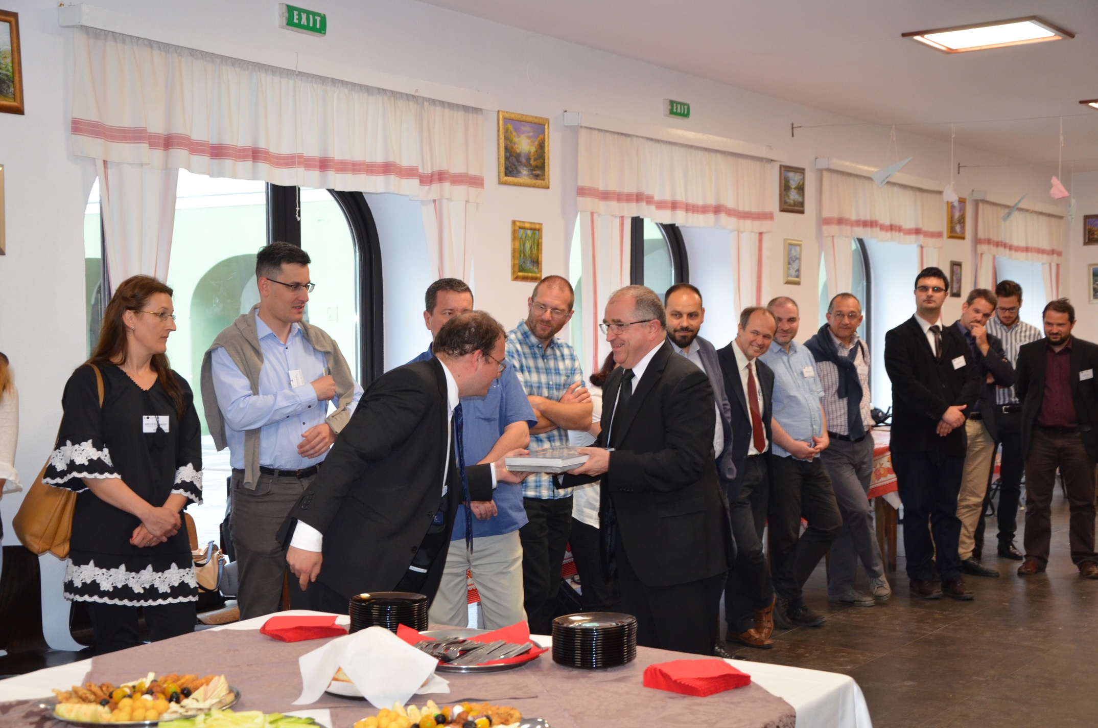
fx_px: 1598
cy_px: 364
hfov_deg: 37.9
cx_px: 549
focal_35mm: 52
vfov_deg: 25.6
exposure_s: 1/60
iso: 1250
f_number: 4.5
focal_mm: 35
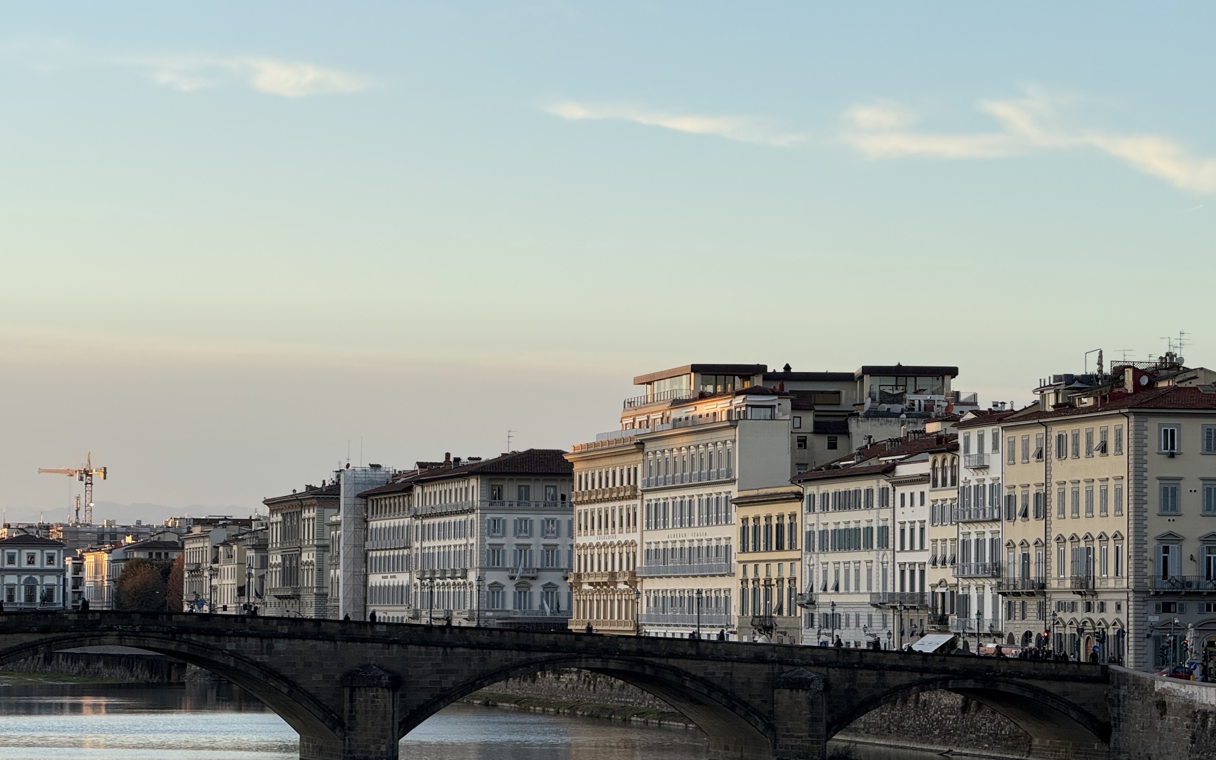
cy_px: 429
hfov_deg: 16.3
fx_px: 4242
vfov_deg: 10.2
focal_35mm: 128
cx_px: 605
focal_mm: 15.66
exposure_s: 1/317
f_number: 2.8
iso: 50
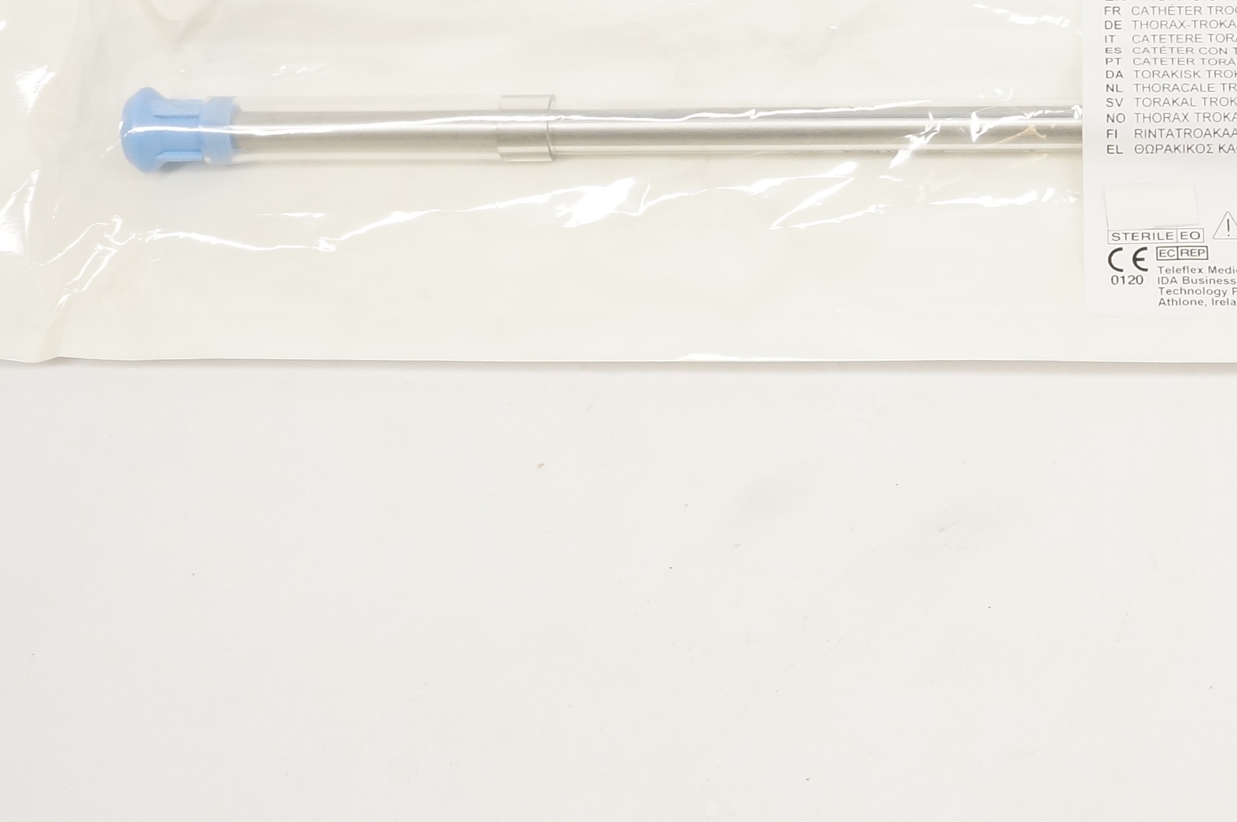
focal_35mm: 76
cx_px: 1211
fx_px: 2608
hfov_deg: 25.5
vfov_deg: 17.7
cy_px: 163
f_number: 7.1
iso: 800
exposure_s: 1/100
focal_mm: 20
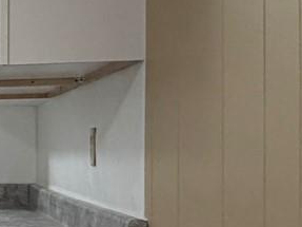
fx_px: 680
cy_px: 140
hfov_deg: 16.3
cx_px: -361
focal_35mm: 78
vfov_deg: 18.9
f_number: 2.2
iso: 250
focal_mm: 2.22
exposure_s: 1/120
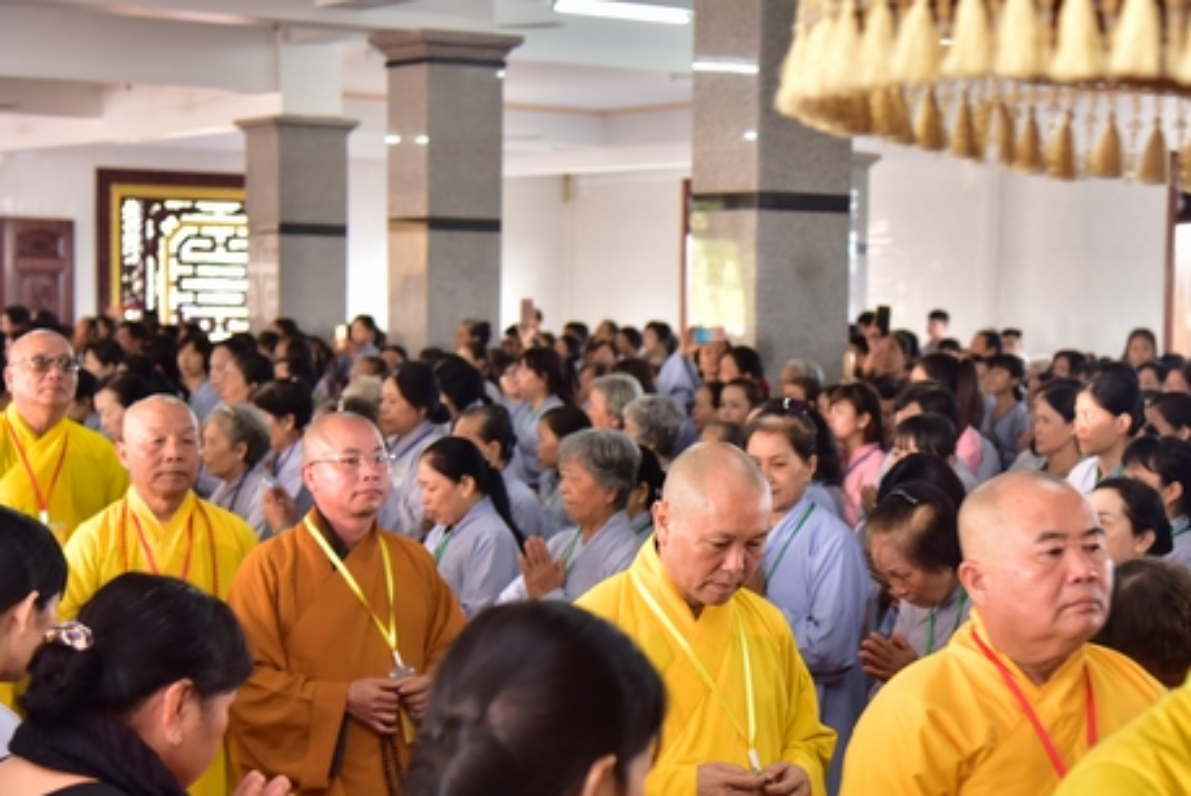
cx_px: 767
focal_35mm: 71
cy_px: 551
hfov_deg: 28.3
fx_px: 2350
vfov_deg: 19.1
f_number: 4
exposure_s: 1/50
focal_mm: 50
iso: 800
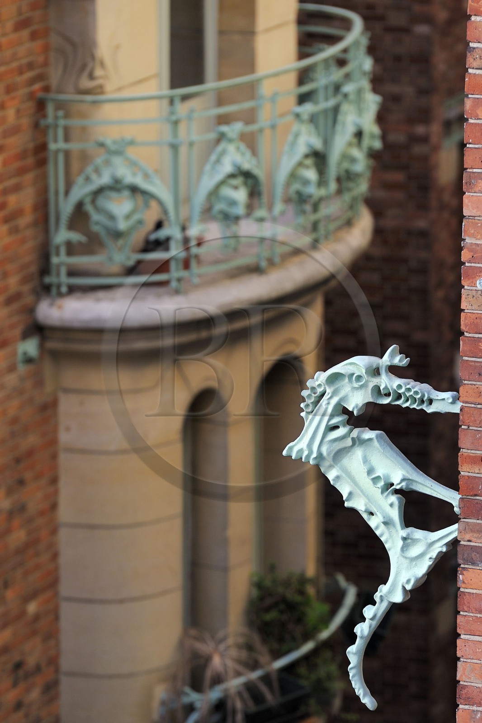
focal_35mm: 200
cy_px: 362
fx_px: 4018
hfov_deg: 6.9
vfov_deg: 10.3
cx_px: 241
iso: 200
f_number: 4.5
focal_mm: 200
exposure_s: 1/160
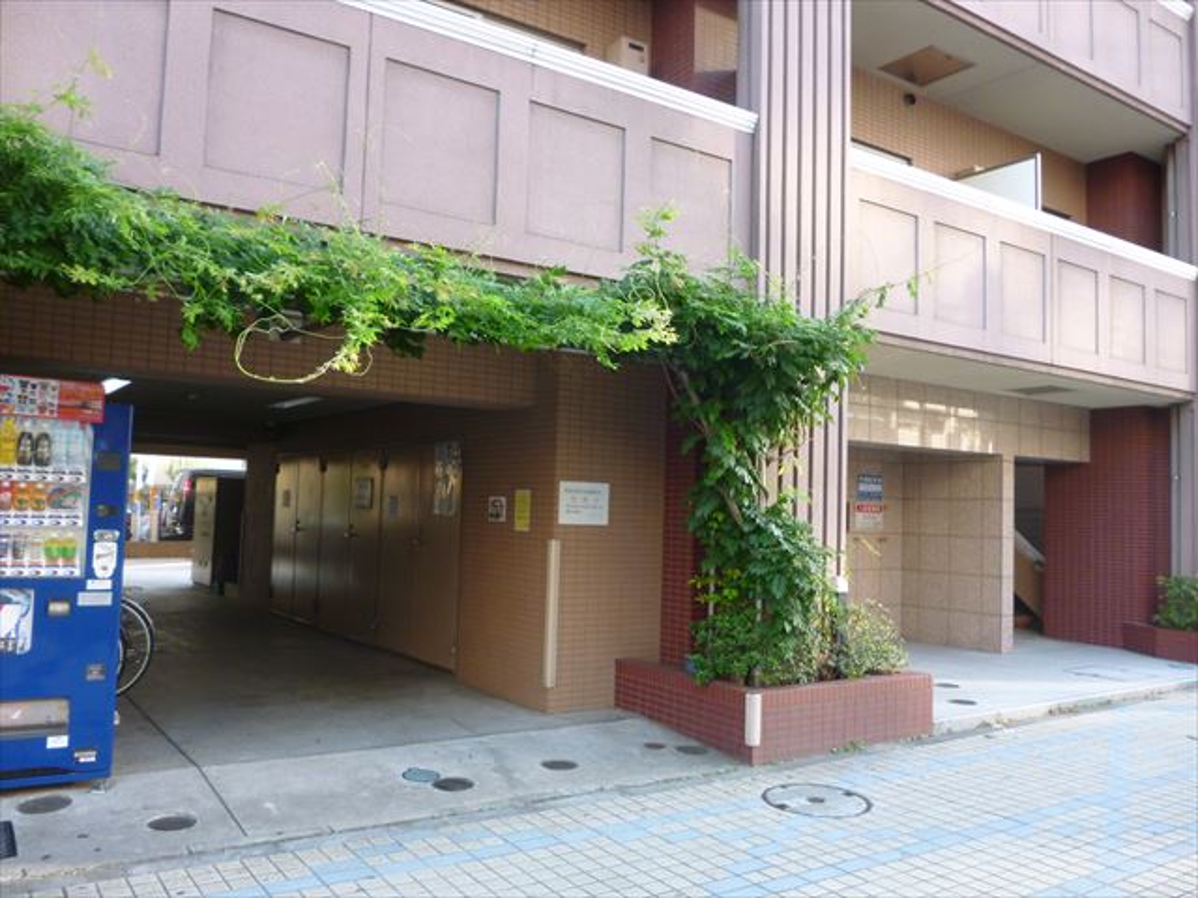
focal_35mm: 28
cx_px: 599
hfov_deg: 63.4
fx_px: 969
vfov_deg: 49.7
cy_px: 449
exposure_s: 1/60
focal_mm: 5
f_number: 3.1
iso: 200
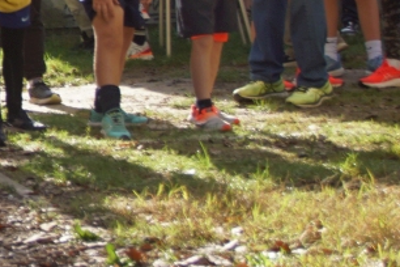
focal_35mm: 206
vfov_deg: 6.6
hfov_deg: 9.7
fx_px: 2288
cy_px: -1
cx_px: -222
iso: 160
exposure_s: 1/320
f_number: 4.5
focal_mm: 35
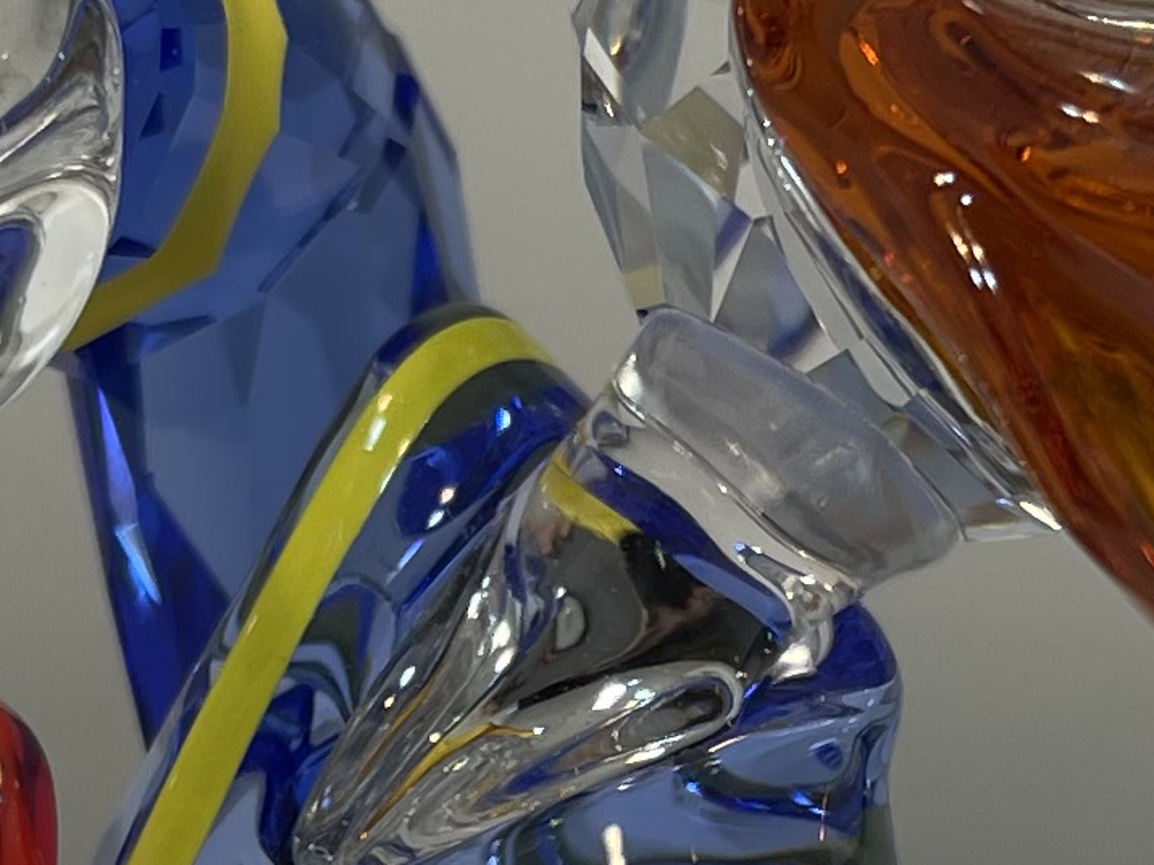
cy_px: 994
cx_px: 818
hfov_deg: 14.0
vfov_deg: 10.4
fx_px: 4700
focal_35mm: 141
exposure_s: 1/338
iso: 32
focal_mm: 5.1
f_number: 1.6
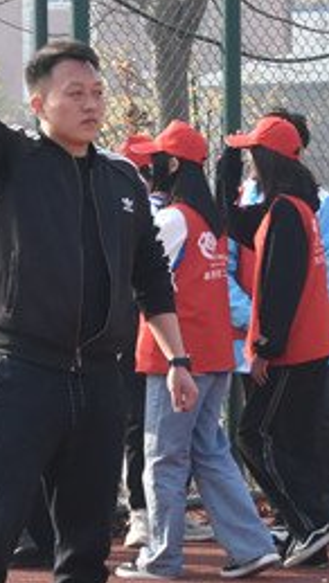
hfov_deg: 4.3
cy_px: 223
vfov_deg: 7.6
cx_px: 352
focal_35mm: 284
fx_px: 4397
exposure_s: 1/500
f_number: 11
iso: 1000
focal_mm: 52
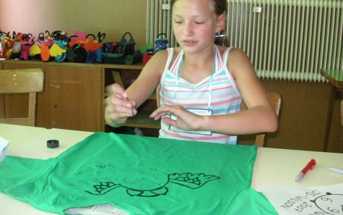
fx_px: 411
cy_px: 90
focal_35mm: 44
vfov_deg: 29.2
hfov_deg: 45.2
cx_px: 161
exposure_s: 1/45
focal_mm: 6.1
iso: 160
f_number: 2.8
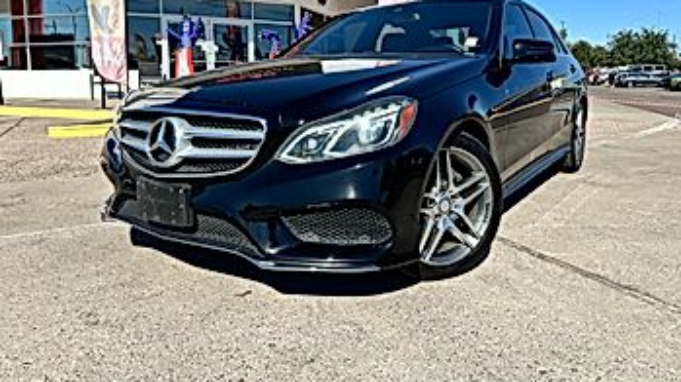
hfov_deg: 69.9
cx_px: 334
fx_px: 487
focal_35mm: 27
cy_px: 134
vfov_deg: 42.4
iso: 80
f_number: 1.78
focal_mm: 6.86
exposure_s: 1/5263
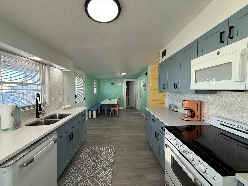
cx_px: 124
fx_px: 100
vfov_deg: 85.7
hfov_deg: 102.1
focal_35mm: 14
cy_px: 93
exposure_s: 1/120
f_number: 2.2
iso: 125
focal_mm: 2.22
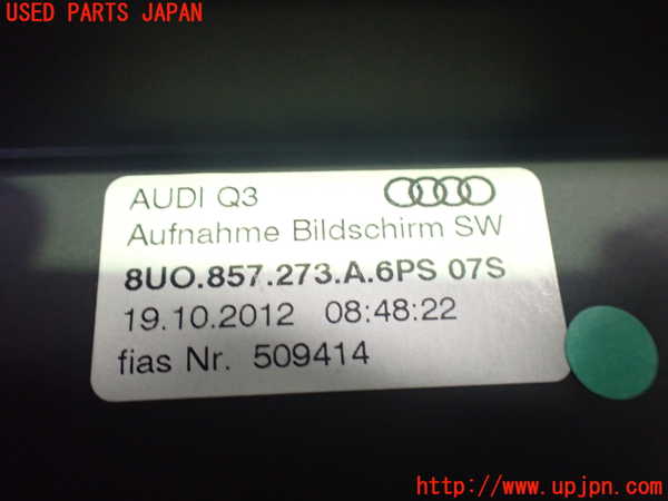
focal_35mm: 30
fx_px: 579
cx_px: 334
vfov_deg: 46.8
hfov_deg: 60.0
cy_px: 250
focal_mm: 5.4
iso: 1000
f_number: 2.3
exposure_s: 1/30
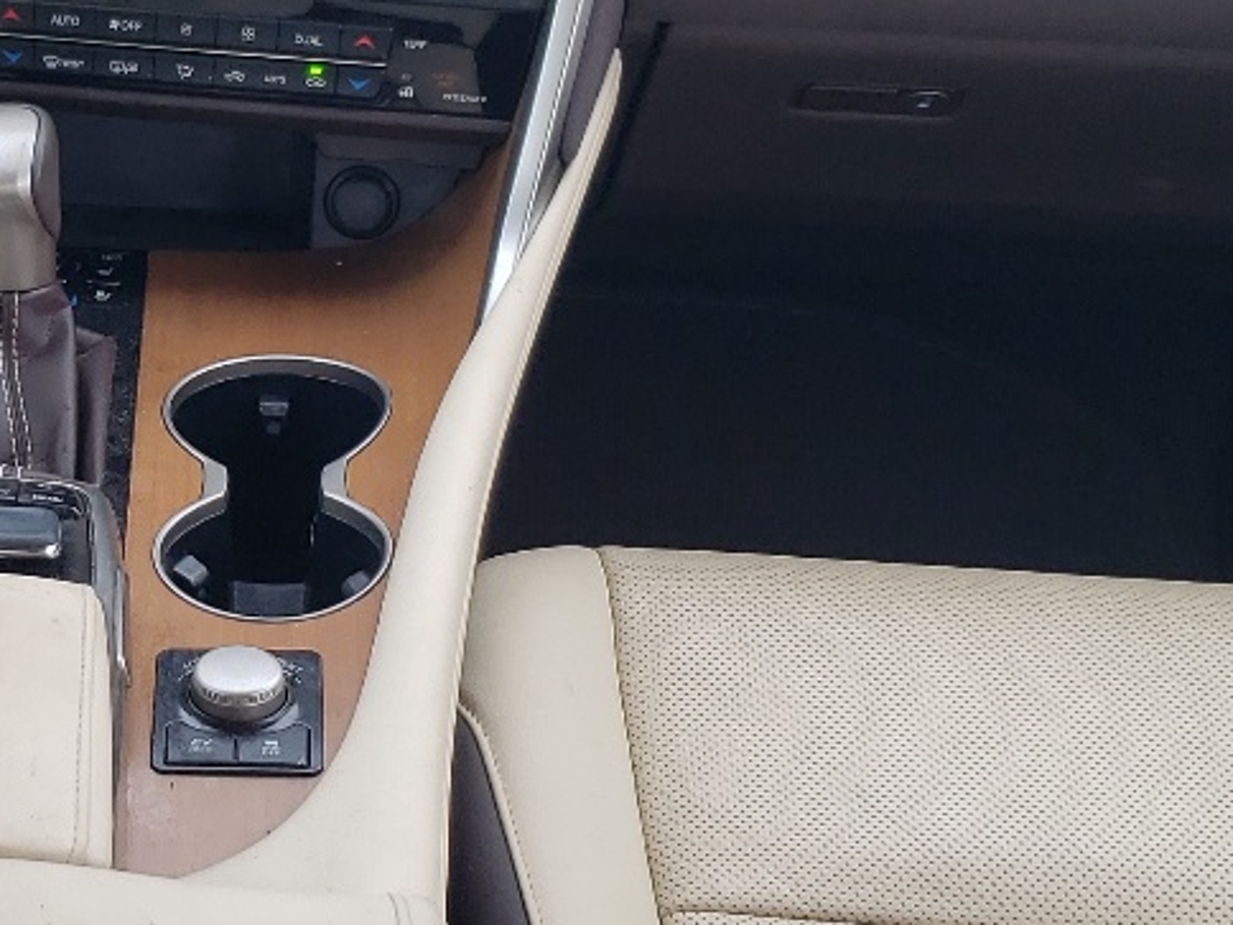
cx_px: 140
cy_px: 456
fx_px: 3063
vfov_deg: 17.2
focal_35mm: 86
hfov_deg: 22.3
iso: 50
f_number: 1.5
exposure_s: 1/159
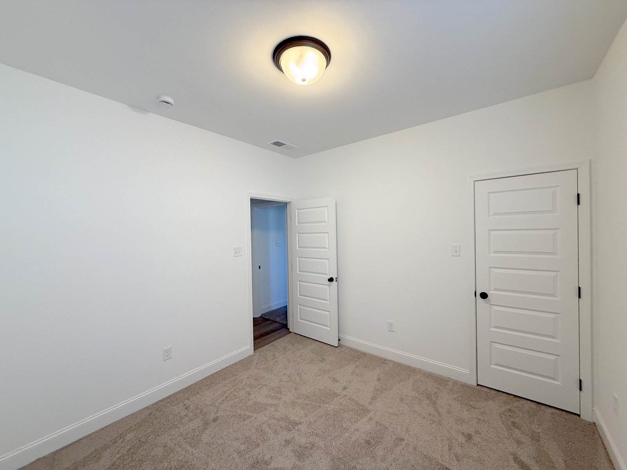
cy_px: 235
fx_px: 254
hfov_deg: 102.1
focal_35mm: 14
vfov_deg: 85.7
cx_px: 314
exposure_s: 1/120
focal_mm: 2.22
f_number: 2.2
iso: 250
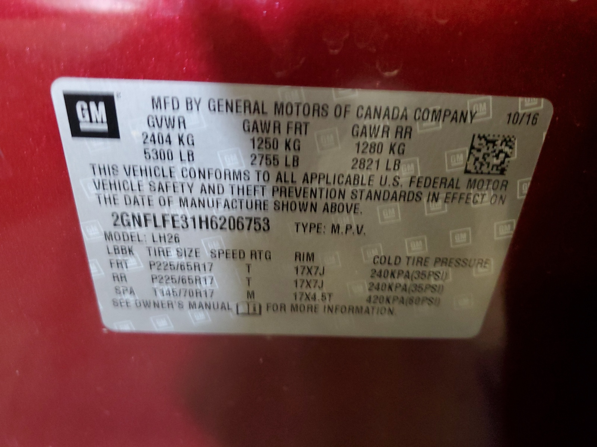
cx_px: 298
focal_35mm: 26
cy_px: 224
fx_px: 448
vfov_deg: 53.1
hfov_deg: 67.3
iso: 298
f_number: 1.5
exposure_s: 1/15
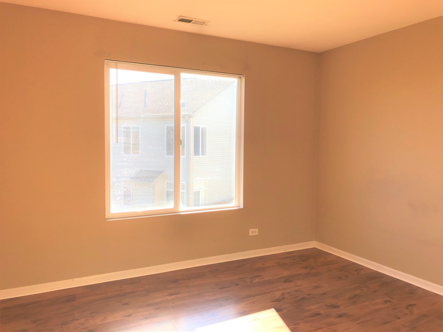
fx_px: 358
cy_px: 166
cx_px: 222
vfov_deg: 49.7
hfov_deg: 63.4
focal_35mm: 28
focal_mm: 4
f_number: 1.8
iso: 20
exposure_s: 1/305
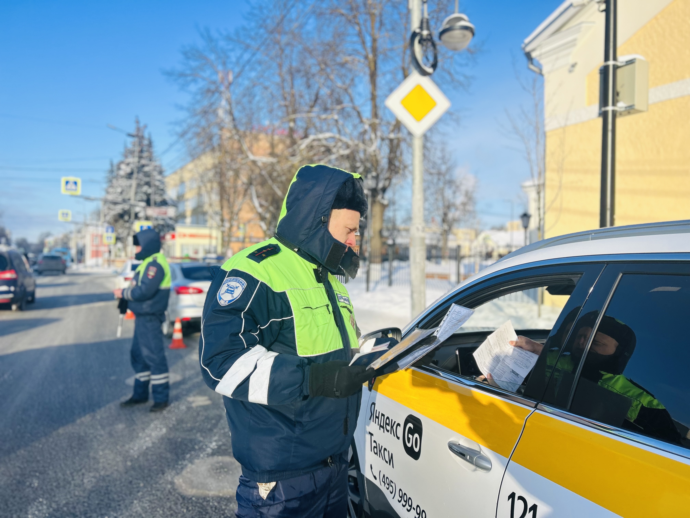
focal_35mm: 26
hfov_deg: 67.3
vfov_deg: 53.1
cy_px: 259
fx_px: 518
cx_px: 345
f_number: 1.5
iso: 50
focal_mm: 5.7
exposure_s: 1/2353
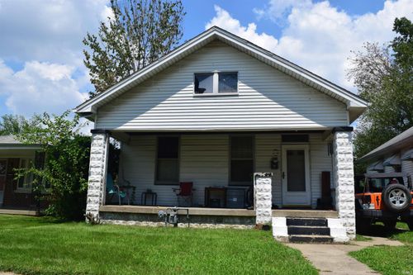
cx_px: 206
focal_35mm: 30
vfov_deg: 43.6
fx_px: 344
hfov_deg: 61.9
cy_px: 138
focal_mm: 20
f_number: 11
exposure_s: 1/500
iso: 280
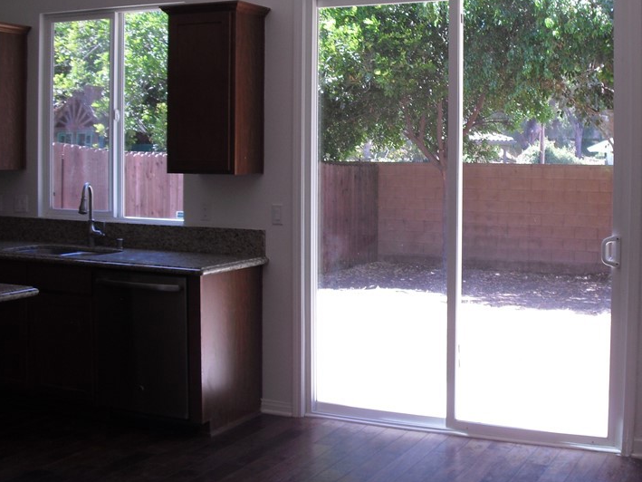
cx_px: 425
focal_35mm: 52
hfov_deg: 36.5
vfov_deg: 27.9
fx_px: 965
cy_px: 166
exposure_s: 1/80
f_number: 3.1
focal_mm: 6.3
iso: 100
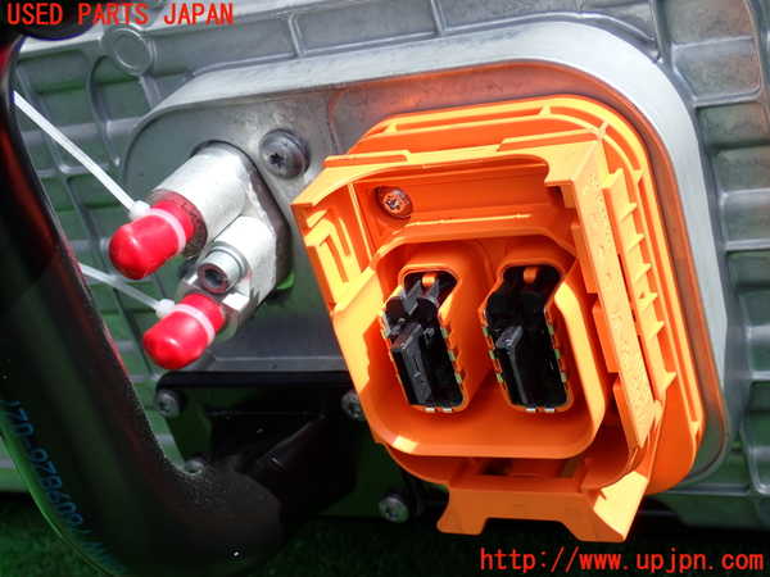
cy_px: 288
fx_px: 1290
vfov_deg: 25.2
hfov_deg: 33.2
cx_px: 385
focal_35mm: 58
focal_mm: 10.35
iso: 100
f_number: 3.5
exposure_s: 1/500
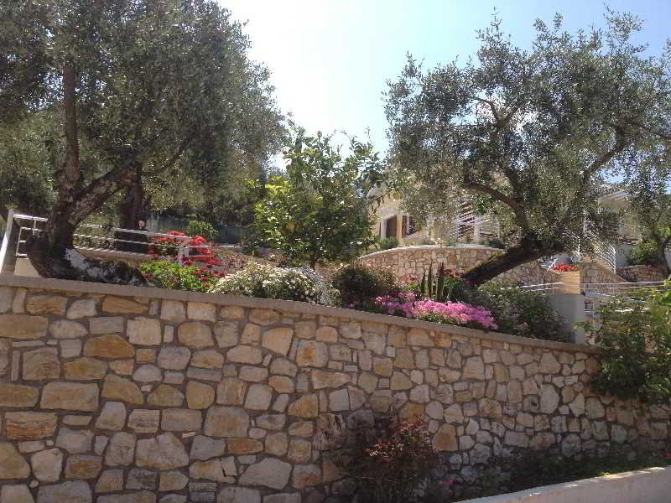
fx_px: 678
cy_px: 252
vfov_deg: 40.7
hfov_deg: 52.6
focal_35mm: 35
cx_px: 336
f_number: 2.4
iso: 50
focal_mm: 4.28
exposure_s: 1/1284
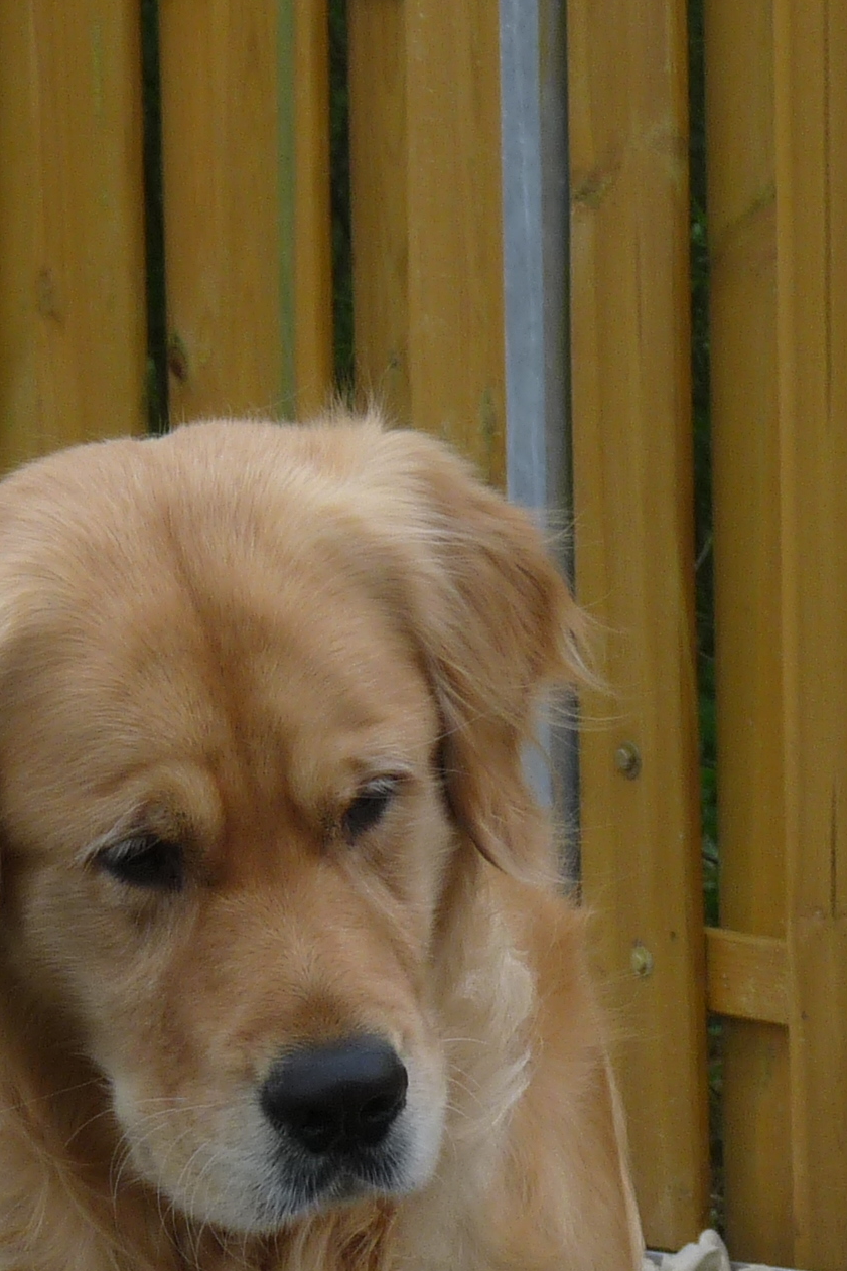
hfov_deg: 3.4
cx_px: 240
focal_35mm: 403
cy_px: 1284
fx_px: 14225
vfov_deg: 5.1
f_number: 5
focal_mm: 23.7
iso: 100
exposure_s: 1/200
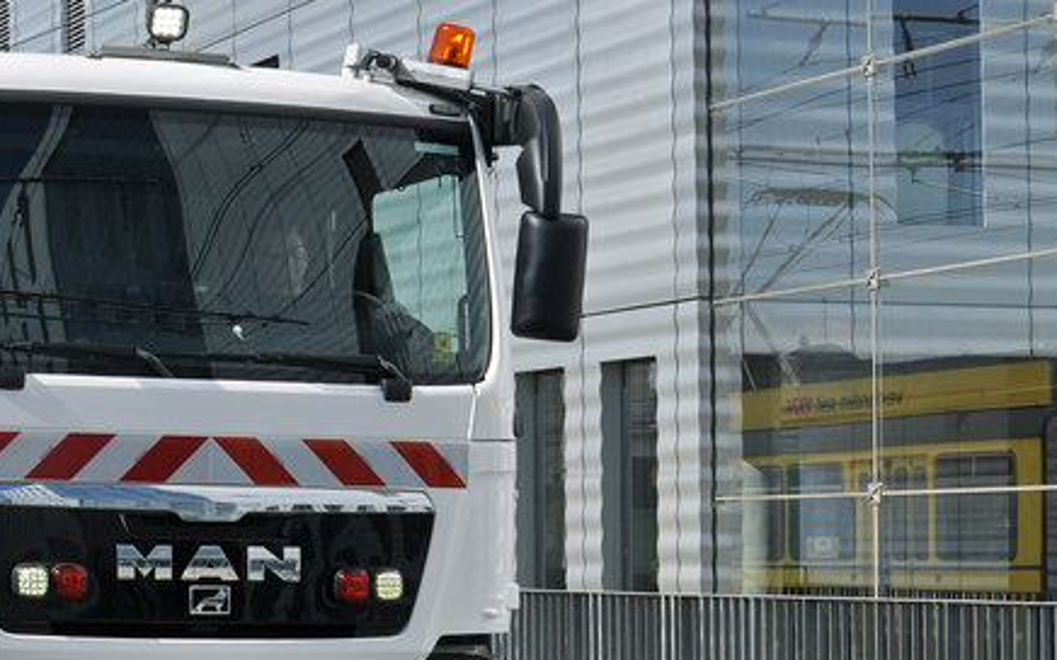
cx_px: -70
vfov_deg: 12.9
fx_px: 2908
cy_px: 182
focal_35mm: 101
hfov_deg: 19.8
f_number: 8
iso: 250
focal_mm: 24
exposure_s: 1/1000
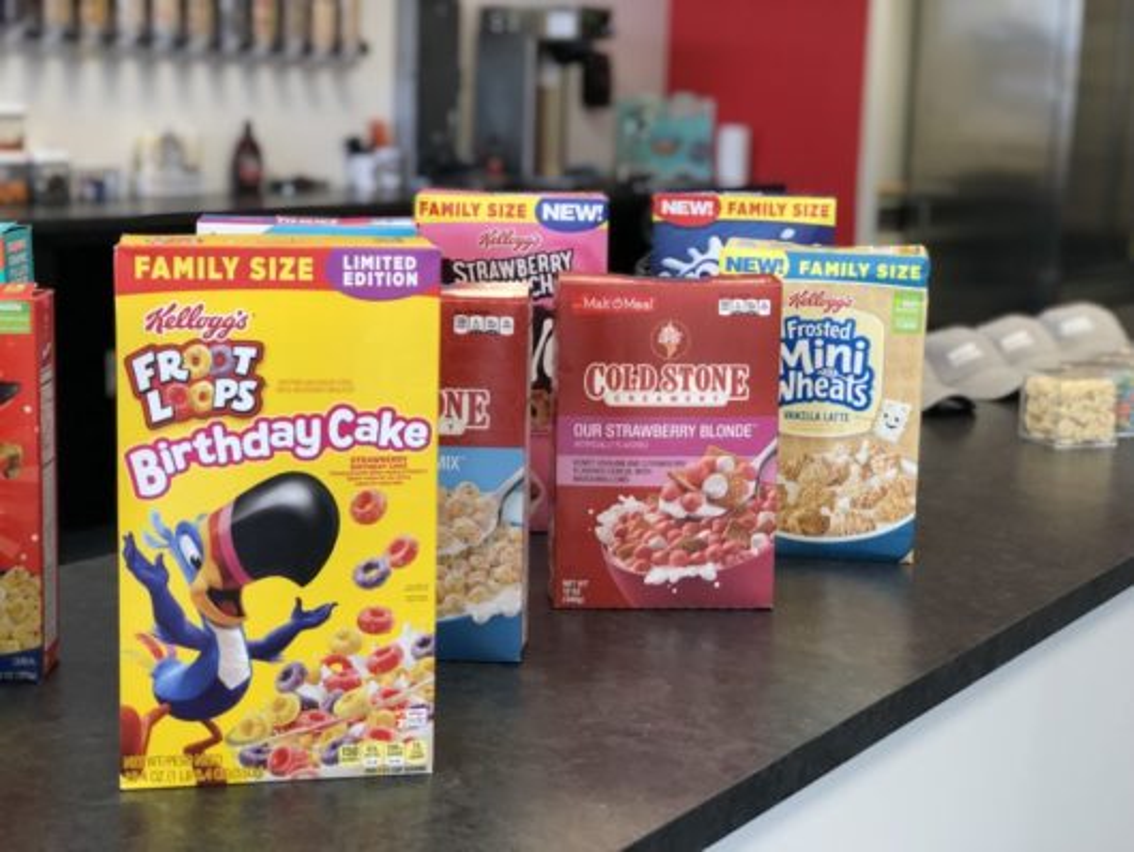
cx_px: 567
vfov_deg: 25.7
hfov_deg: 33.8
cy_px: 426
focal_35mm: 57
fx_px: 1868
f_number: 2.8
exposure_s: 1/30
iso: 64
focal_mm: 6.6
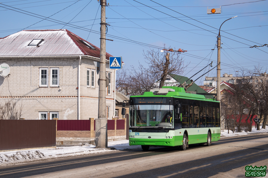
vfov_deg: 15.7
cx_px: 134
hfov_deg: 23.4
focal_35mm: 87
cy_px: 89
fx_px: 647
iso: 100
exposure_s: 1/800
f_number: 7.1
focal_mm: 58
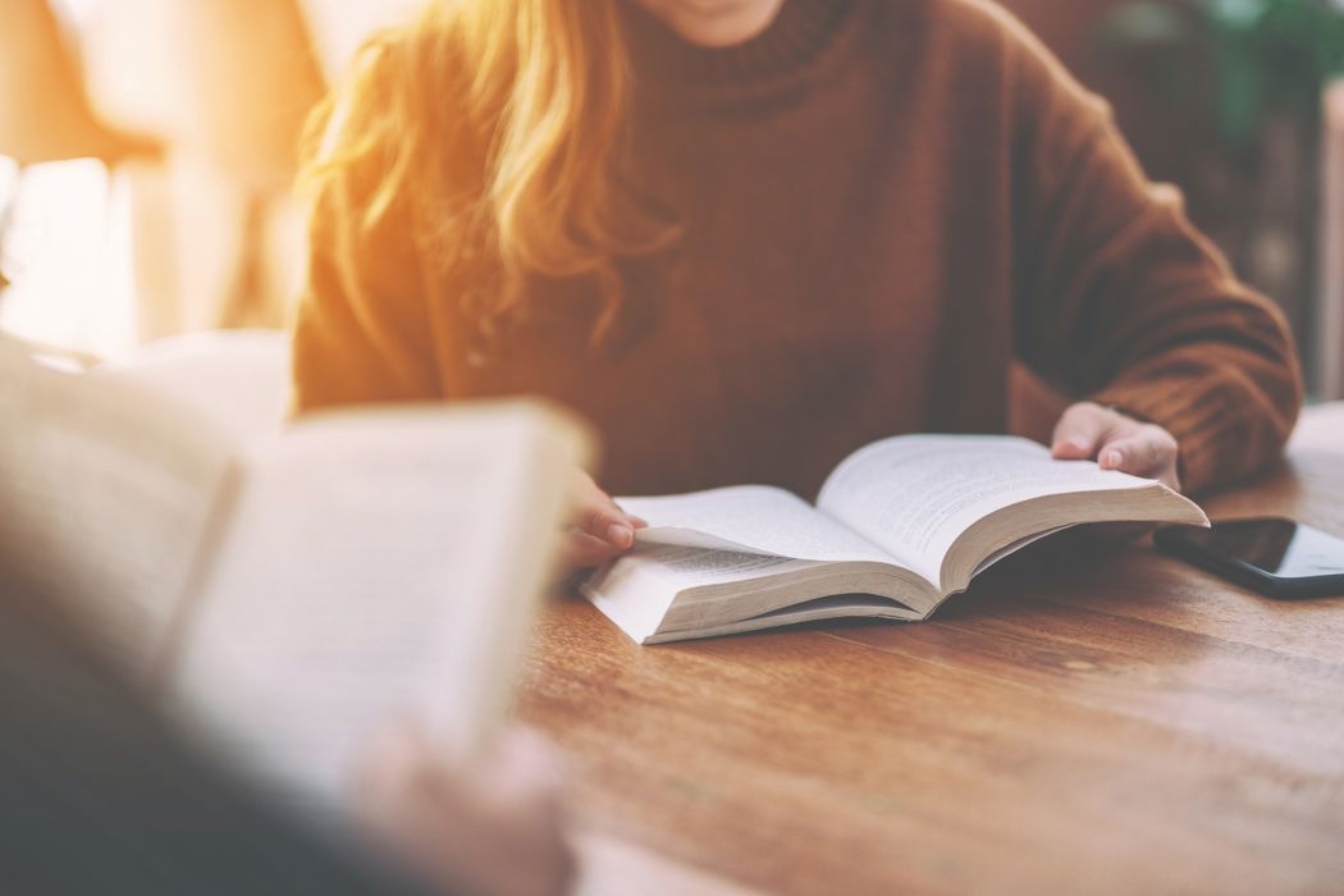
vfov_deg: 16.3
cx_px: 672
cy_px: 448
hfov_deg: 24.2
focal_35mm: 84
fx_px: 3136
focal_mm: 56
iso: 200
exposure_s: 1/400
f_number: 1.2
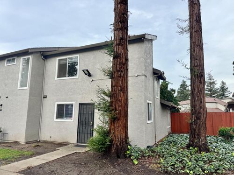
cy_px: 88
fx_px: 162
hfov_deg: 71.6
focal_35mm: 24
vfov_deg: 56.8
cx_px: 117
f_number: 1.78
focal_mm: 6.76
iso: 80
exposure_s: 1/1366
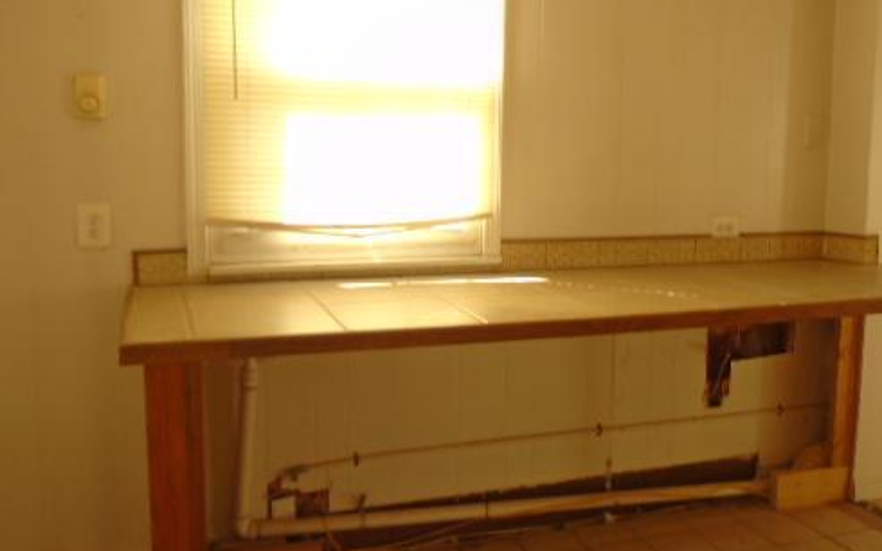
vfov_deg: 35.3
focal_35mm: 36
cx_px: 488
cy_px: 254
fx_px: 865
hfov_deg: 53.9
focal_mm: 4.6
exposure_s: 1/30
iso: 100
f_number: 3.2
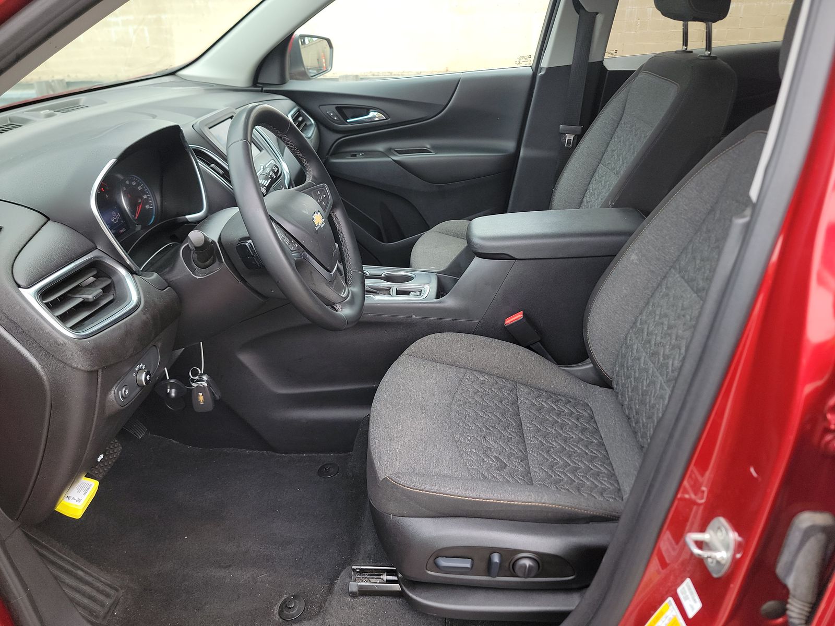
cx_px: 418
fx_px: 579
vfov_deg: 56.8
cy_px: 313
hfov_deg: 71.6
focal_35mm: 24
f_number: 1.8
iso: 89
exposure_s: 1/119
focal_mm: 6.7
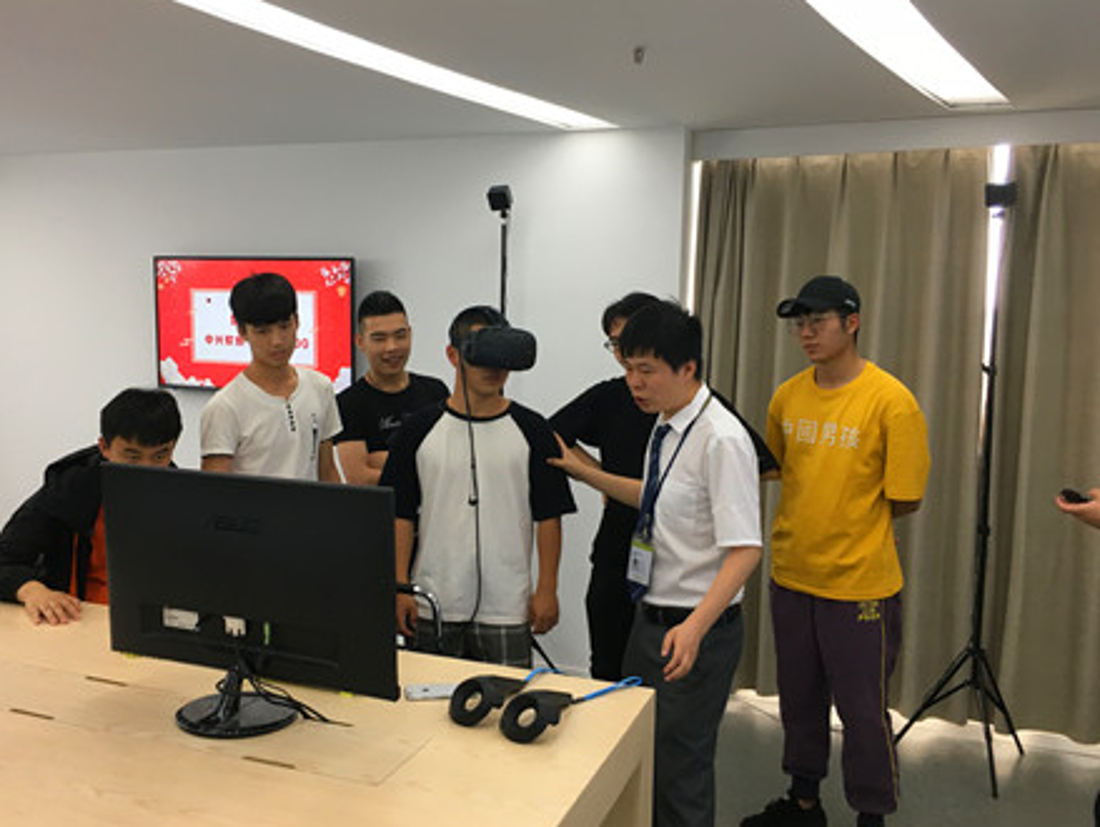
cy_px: 402
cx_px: 484
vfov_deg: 43.0
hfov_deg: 55.2
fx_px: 1050
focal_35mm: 33
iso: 40
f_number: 2.2
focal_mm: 4.15
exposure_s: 1/33
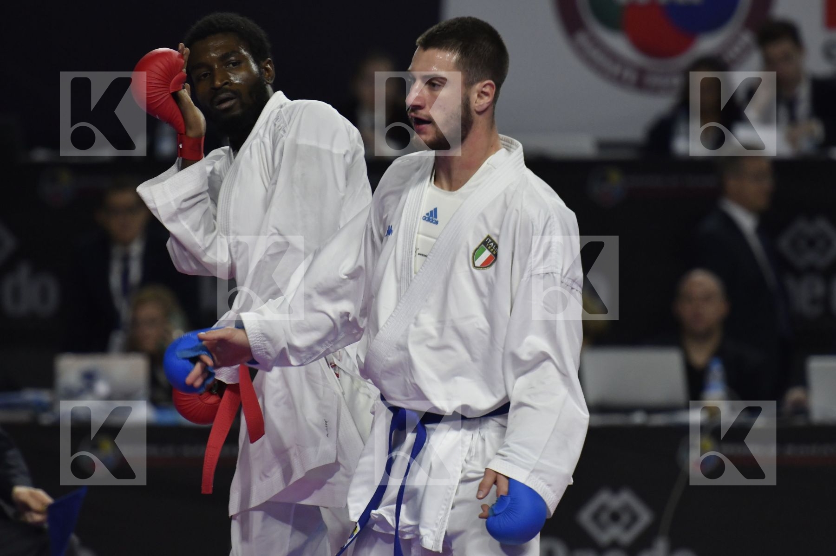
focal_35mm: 420
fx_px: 9748
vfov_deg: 3.3
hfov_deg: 4.9
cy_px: 278
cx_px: 418
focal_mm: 280
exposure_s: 1/800
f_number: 4
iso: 1250
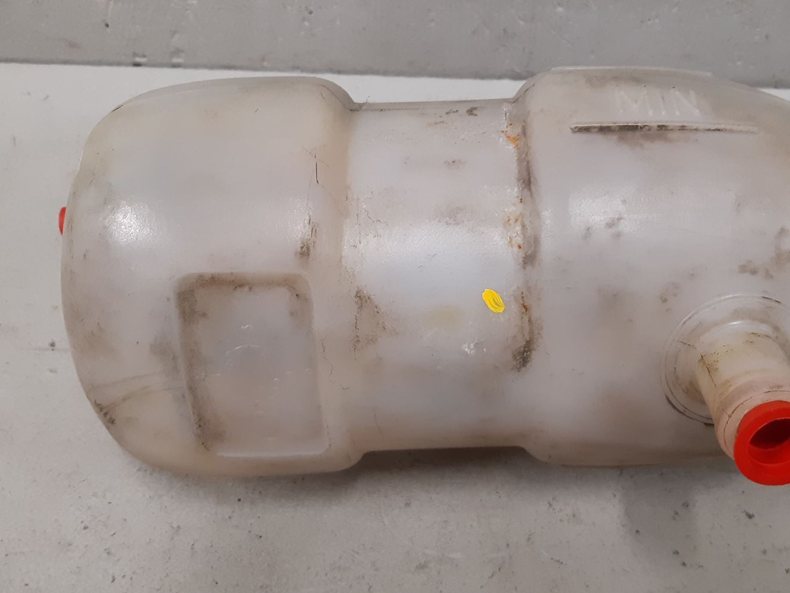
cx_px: 443
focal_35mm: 40
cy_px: 313
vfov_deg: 35.9
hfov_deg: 46.7
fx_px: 913
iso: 160
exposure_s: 1/50
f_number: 1.7
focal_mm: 3.93
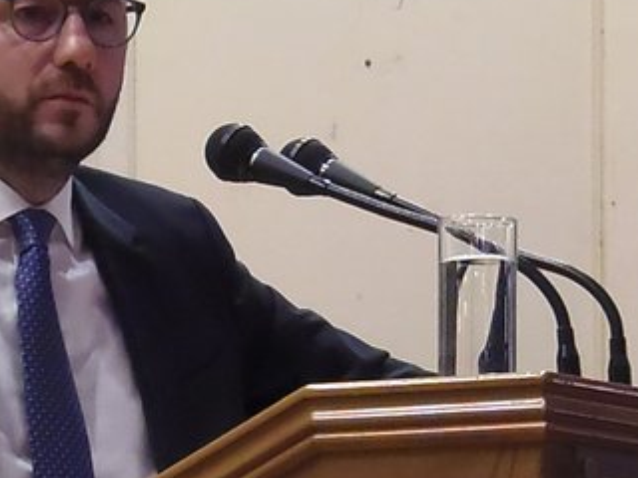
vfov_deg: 4.0
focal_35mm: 374
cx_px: 40
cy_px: 297
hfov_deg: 5.3
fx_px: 6893
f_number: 4.9
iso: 1600
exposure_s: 1/50
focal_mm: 34
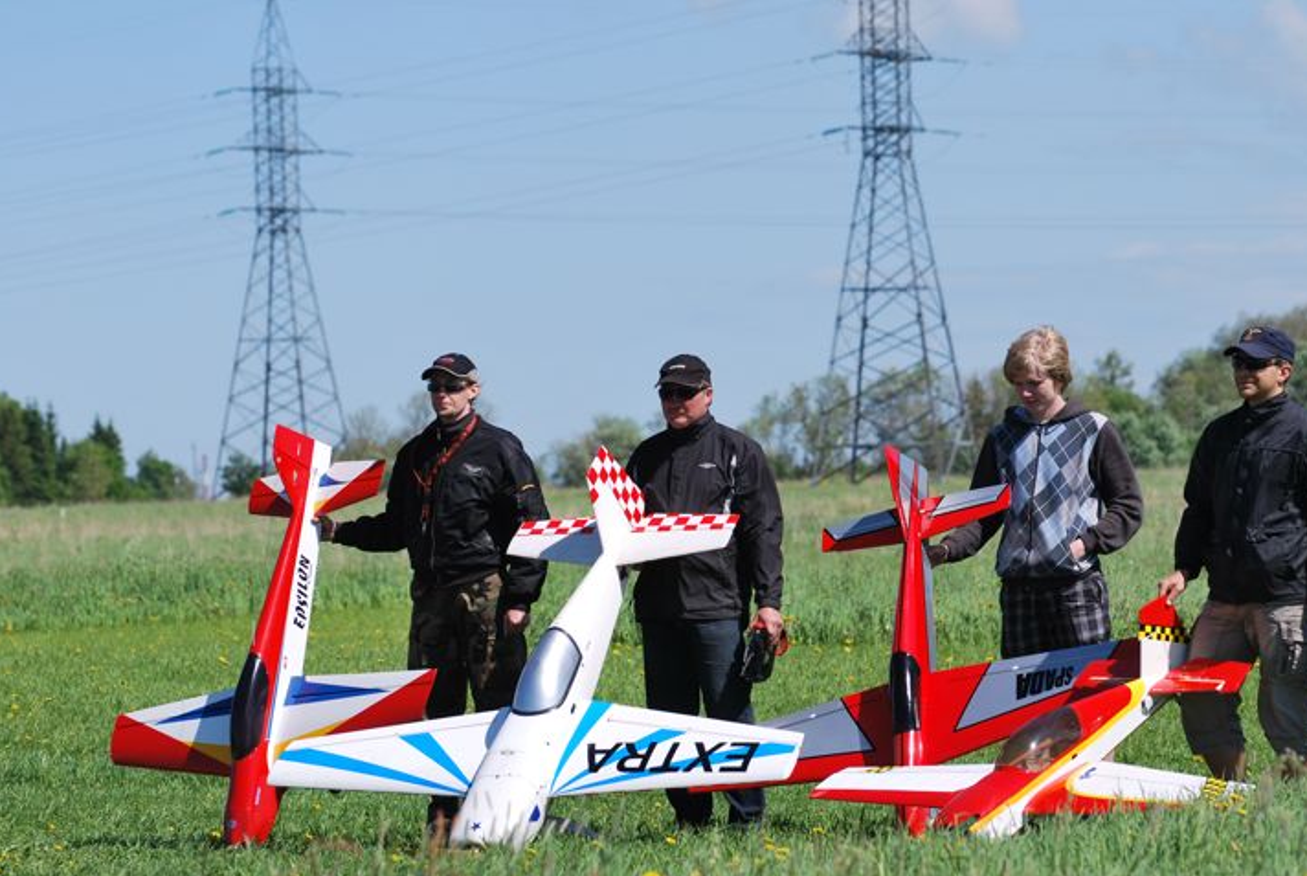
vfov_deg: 6.5
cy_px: 490
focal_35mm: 211
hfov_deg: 9.8
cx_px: 716
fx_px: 7656
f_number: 6.3
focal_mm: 125
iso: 100
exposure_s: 1/640
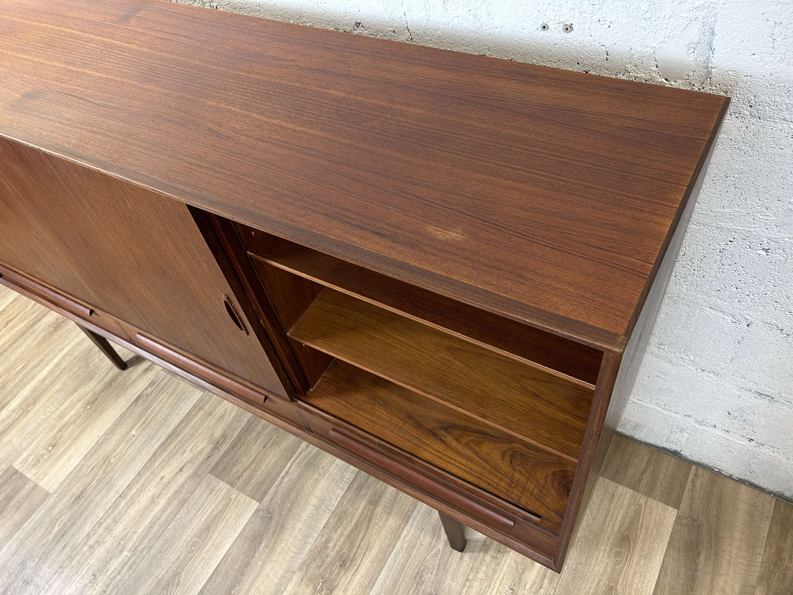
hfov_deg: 67.3
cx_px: 396
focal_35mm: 26
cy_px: 298
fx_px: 596
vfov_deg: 53.1
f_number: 1.5
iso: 100
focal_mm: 5.7
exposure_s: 1/50
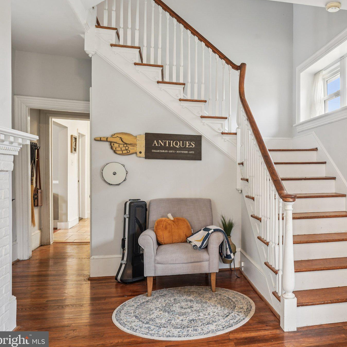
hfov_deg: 50.6
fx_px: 352
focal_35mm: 31
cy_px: 174
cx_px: 255
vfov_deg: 52.5
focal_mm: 24
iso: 500
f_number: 8
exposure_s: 1/6
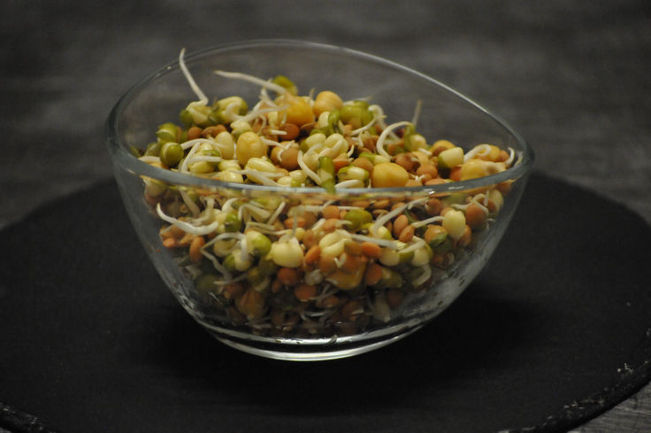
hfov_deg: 10.2
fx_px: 3658
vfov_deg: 6.8
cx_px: 326
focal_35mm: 202
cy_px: 216
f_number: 5
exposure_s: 1/100
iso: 3200
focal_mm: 135
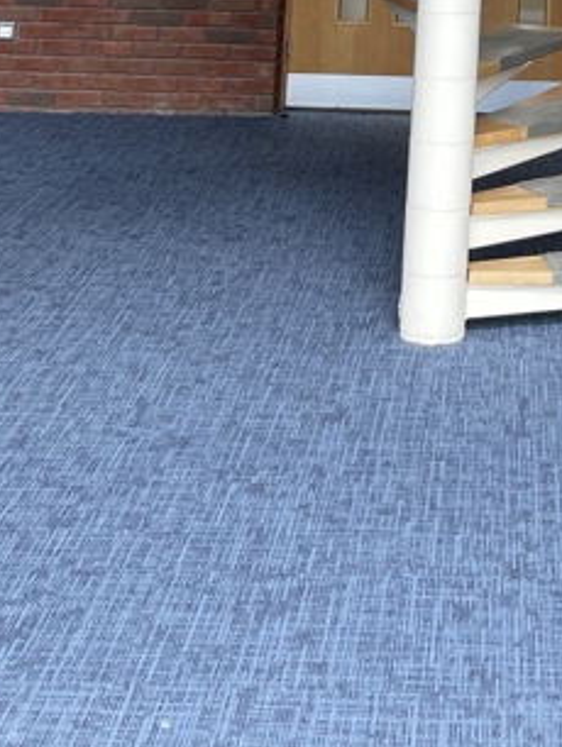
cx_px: 547
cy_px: -454
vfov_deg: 19.0
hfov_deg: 16.7
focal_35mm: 87
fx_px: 1881
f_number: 1.6
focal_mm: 4.2
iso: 50
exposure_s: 1/121
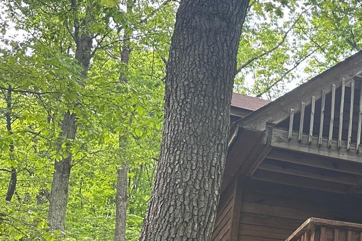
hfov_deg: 24.4
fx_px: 724
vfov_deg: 18.8
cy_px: 168
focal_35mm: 72
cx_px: 476
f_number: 1.78
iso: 80
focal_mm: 6.86
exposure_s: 1/249
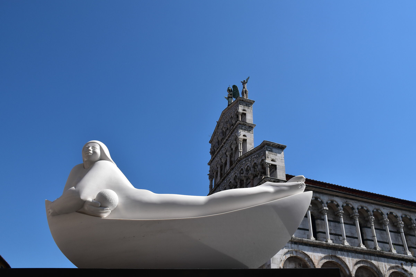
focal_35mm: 33
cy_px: 138
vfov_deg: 40.0
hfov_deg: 57.2
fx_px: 381
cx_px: 208
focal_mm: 22
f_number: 11
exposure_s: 1/500
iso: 280
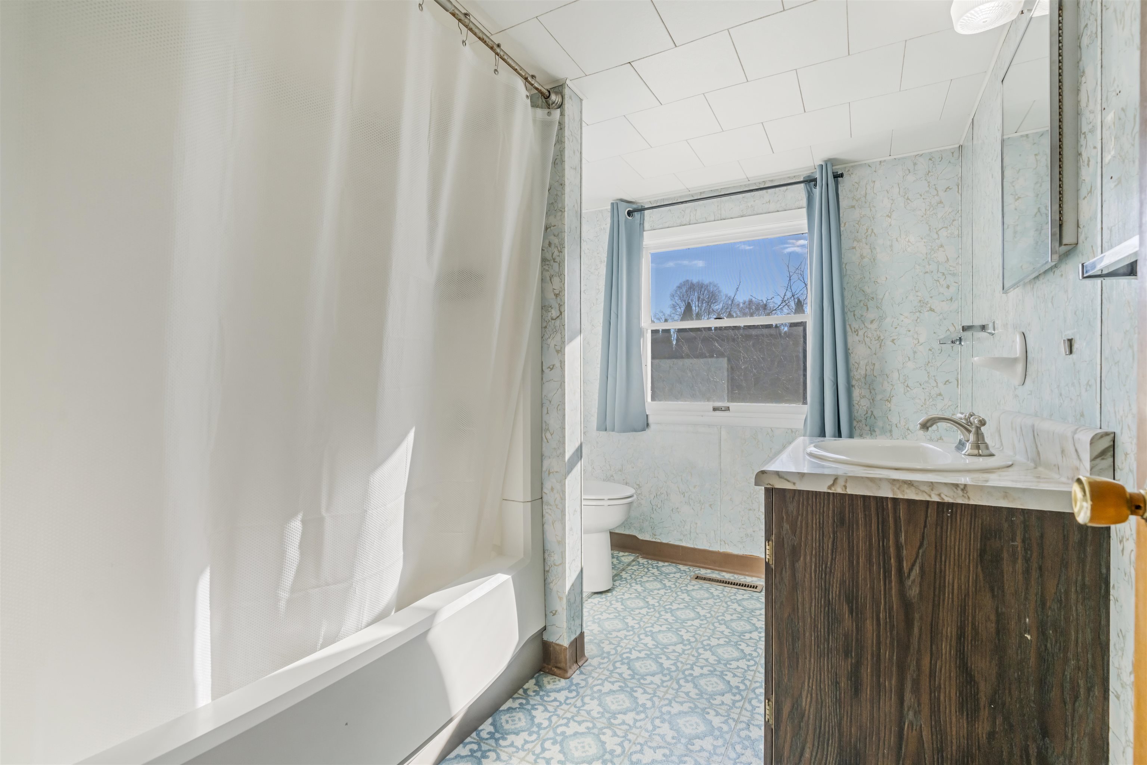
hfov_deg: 96.7
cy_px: 382
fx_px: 510
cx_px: 574
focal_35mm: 16
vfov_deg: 73.7
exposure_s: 1/500
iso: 800
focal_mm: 16
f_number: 8
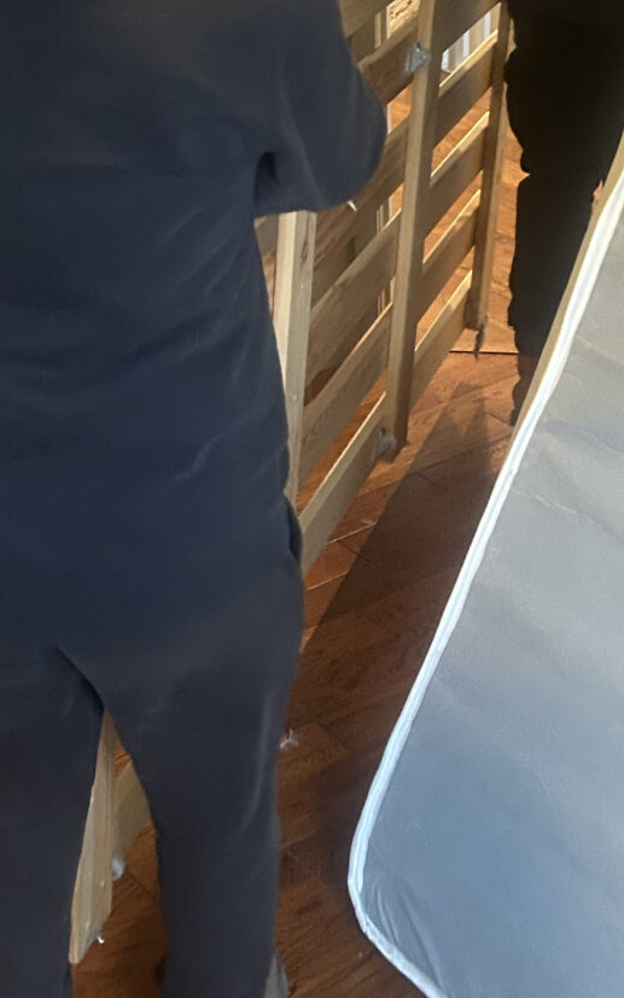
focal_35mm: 64
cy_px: 214
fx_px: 1741
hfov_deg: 20.3
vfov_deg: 31.3
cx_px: 231
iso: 400
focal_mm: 5.7
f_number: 1.5
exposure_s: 1/60
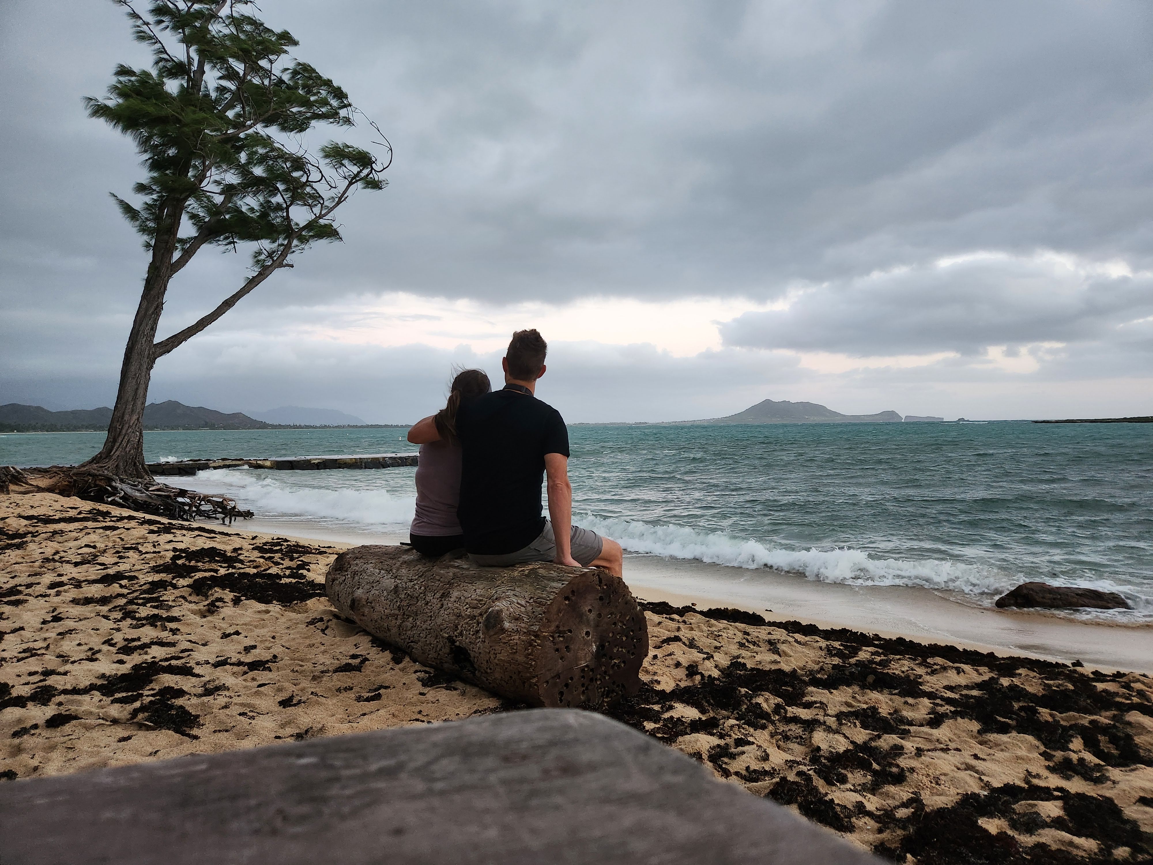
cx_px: 576
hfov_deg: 73.9
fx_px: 766
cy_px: 432
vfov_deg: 58.9
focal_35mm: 23
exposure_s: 1/120
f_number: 1.8
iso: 250
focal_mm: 5.4
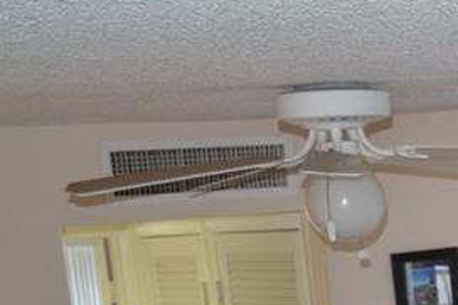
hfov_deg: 12.8
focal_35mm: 147
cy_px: 551
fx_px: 1869
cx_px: 808
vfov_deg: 8.9
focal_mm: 26
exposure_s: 1/30
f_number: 4.2
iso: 800
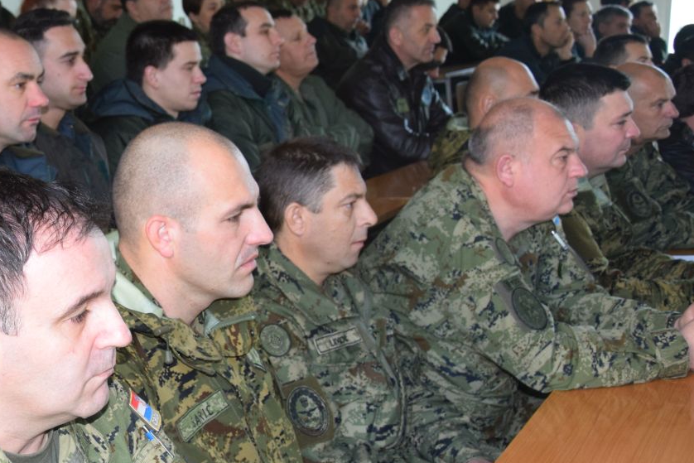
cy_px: 236
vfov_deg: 21.6
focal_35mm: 63
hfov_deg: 30.2
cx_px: 42
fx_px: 1215
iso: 800
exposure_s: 1/100
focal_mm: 22
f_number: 5
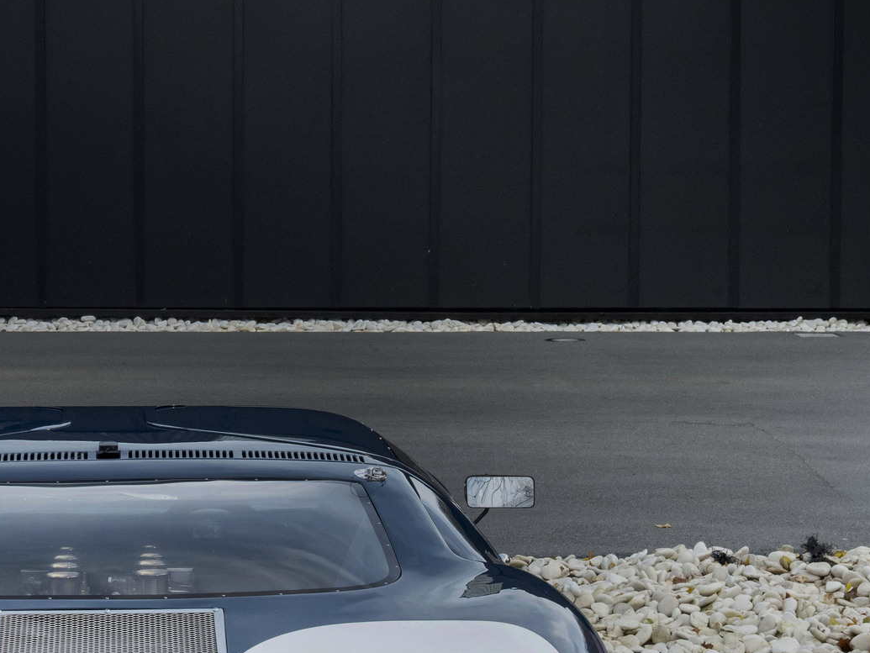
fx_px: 2942
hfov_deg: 16.6
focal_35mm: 117
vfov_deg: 12.7
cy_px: 222
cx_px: 93
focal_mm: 42
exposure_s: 1/250
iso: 1000
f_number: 8
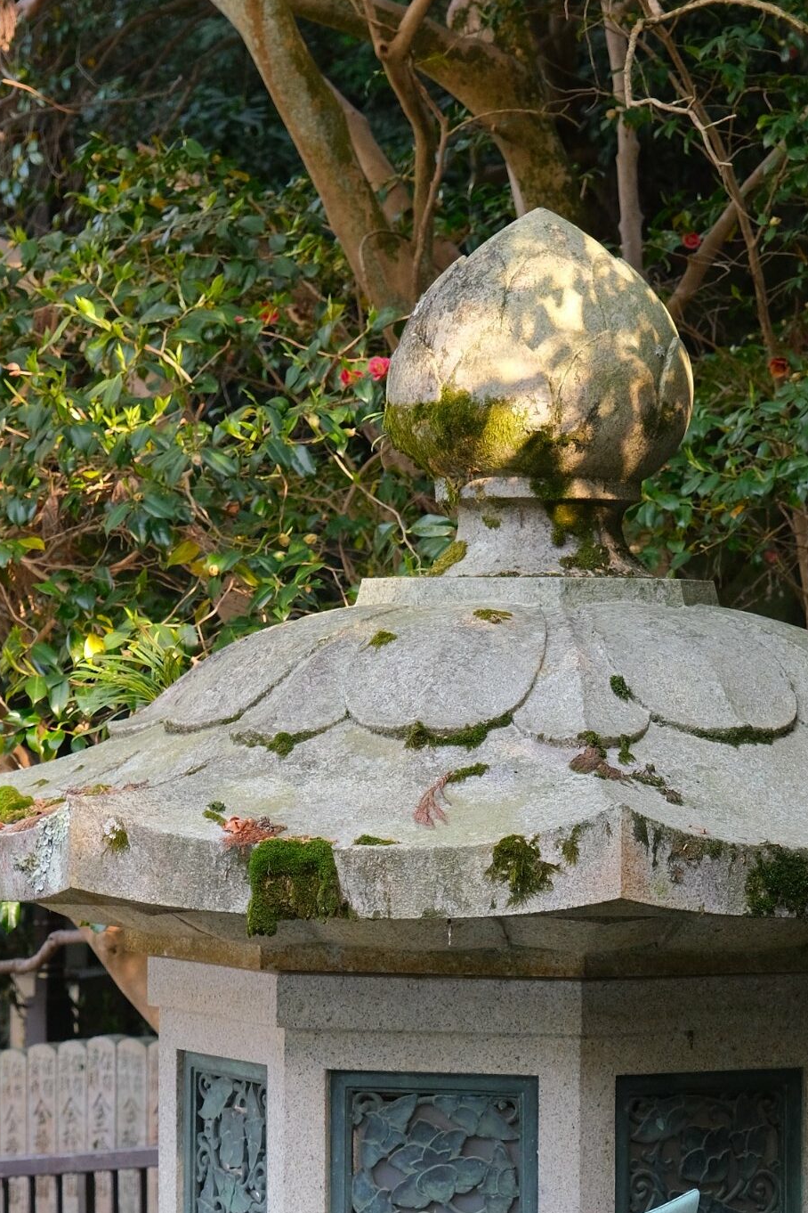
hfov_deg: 10.2
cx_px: 488
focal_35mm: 134
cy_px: 1021
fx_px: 4511
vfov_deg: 15.2
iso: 1250
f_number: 5.6
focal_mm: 48.5
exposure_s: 1/100
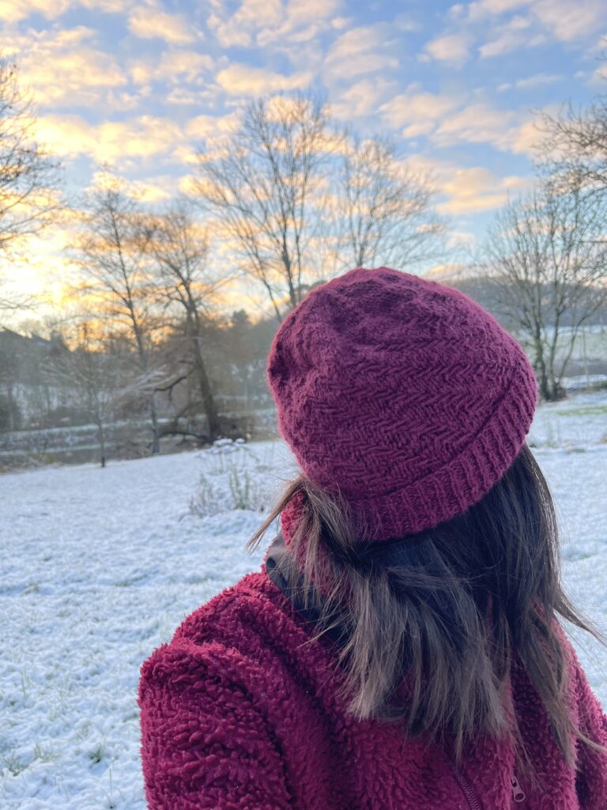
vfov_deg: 67.3
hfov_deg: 53.1
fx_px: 608
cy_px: 405
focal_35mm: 26
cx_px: 304
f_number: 1.6
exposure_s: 1/164
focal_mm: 5.1
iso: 50
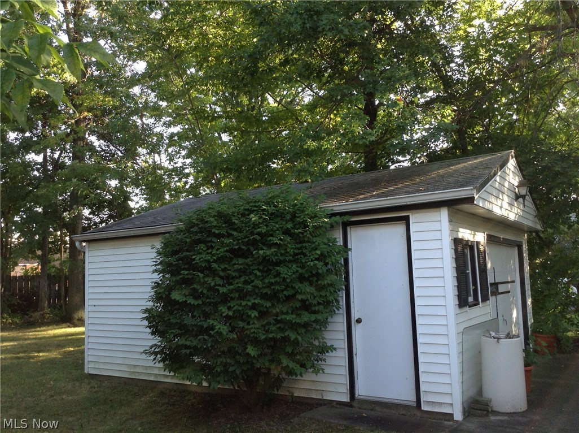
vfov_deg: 42.8
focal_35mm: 33
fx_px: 551
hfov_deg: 55.4
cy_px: 216
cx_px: 290
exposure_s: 1/120
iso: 40
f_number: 2.4
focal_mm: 3.3
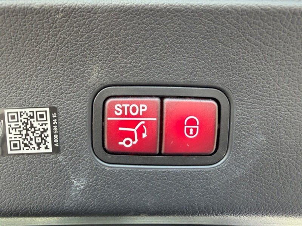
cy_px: 113
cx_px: 151
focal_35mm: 24
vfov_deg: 56.8
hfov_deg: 71.6
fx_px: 209
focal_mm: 2.22
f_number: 2.2
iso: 160
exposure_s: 1/121
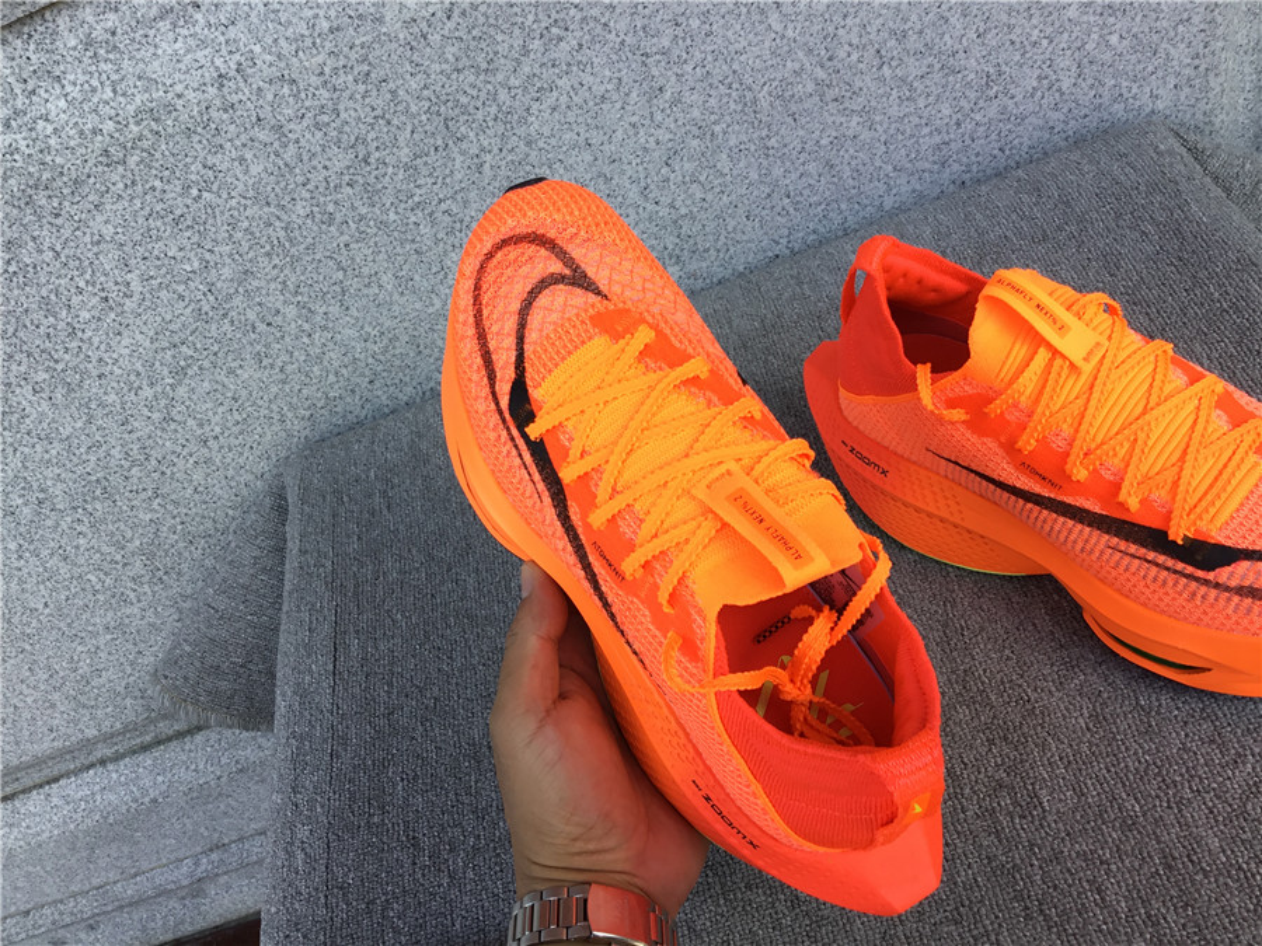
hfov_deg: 58.4
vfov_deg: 45.4
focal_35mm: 31
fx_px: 1130
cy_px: 473
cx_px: 631
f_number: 2.4
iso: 25
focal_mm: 3.3
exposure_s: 1/114
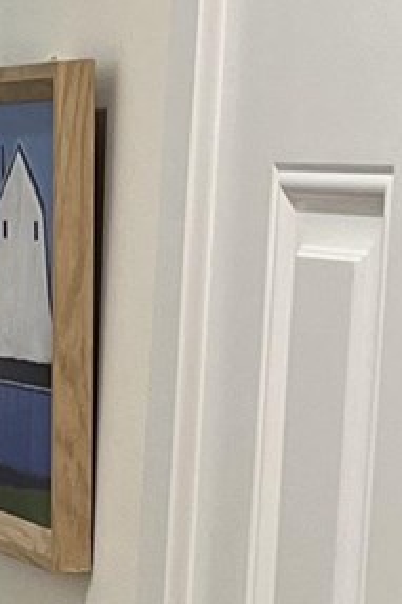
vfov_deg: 9.3
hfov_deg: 5.7
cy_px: 806
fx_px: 3639
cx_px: -960
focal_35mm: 217
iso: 80
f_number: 1.6
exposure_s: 1/62
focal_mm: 5.1
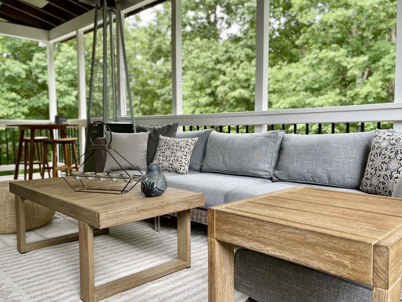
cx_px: 201
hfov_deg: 67.3
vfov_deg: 53.1
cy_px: 151
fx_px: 302
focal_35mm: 26
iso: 32
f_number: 1.6
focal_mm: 5.1
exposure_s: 1/210
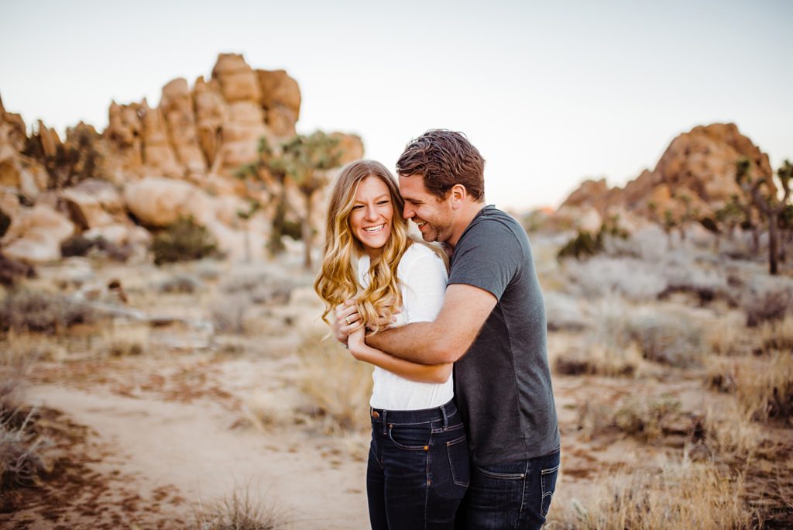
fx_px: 771
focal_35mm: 35
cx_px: 396
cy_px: 265
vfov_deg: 37.9
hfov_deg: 54.4
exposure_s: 1/250
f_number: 1.4
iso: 100
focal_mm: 35
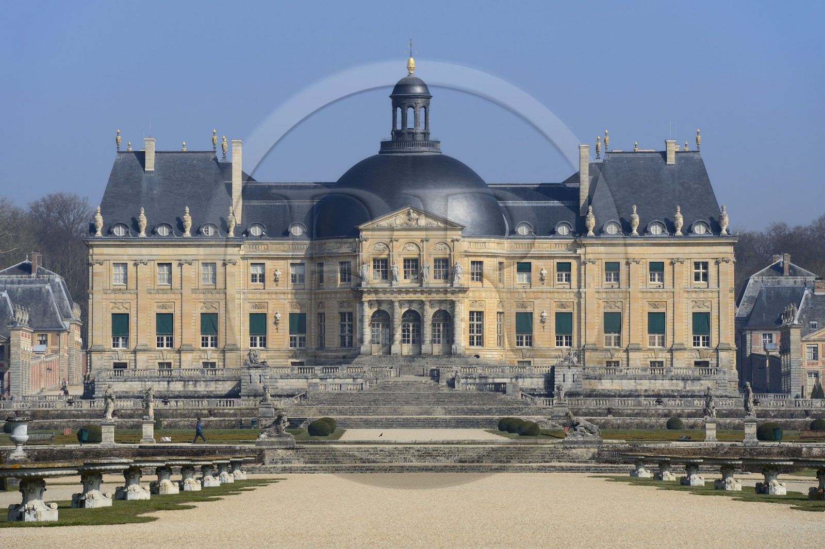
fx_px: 4582
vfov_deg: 6.9
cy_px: 274
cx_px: 412
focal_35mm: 200
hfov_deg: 10.3
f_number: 9
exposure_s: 1/250
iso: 100
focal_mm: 200
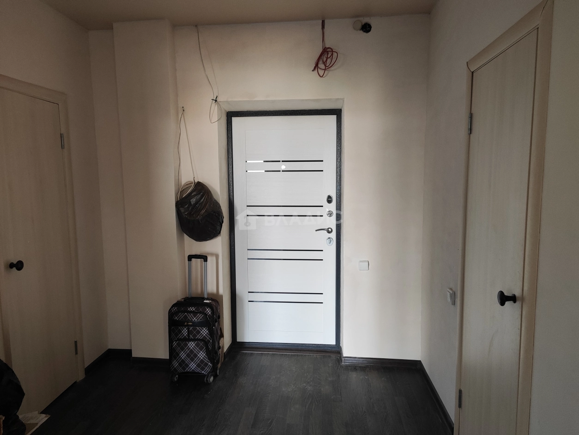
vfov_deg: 58.9
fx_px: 385
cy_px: 218
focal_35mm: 23
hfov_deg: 73.9
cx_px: 290
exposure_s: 1/50
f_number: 1.8
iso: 502
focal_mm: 5.4
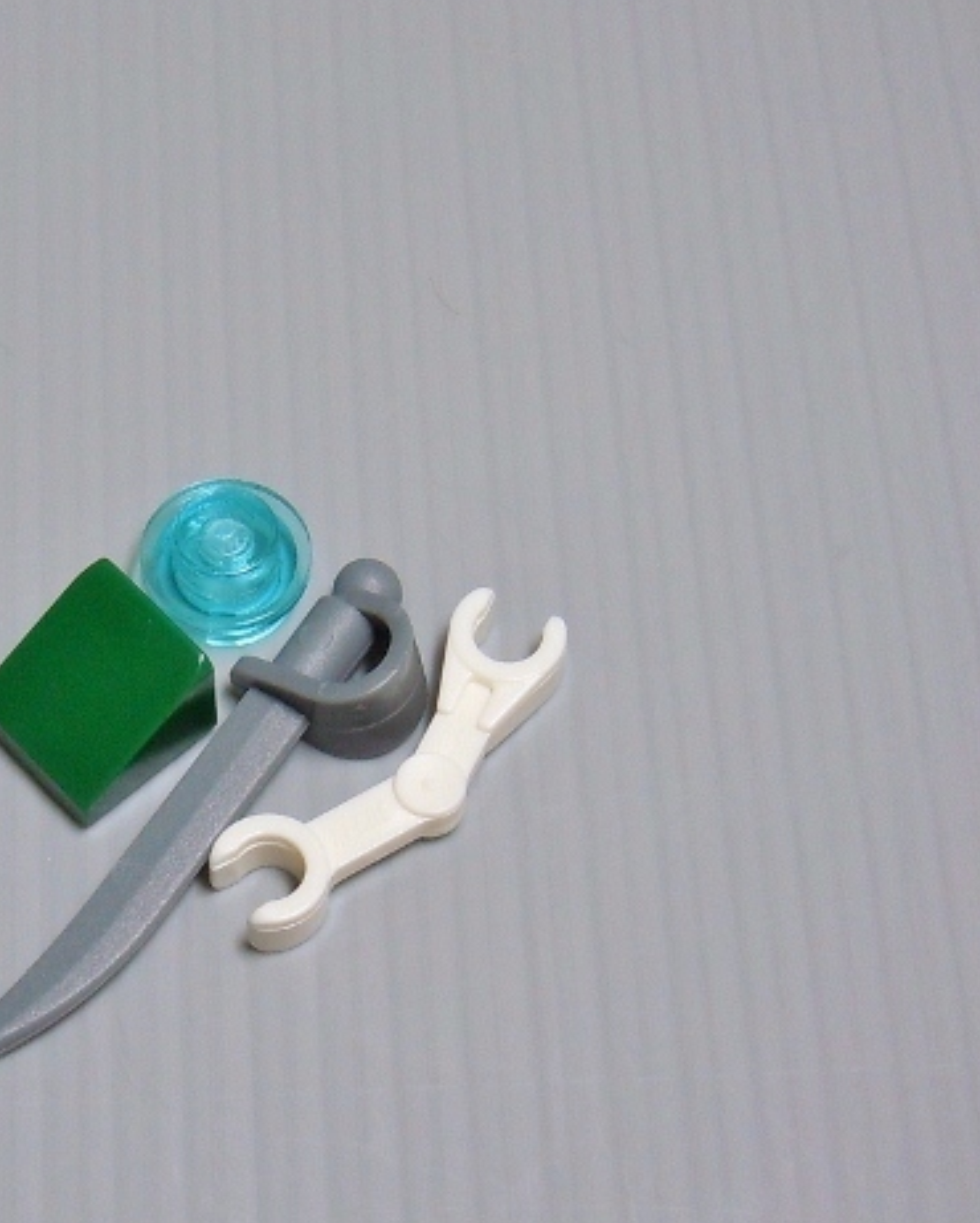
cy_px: 635
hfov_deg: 23.1
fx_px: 2355
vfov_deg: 29.1
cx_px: 172
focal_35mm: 65
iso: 200
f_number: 3.8
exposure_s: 1/30
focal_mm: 8.1
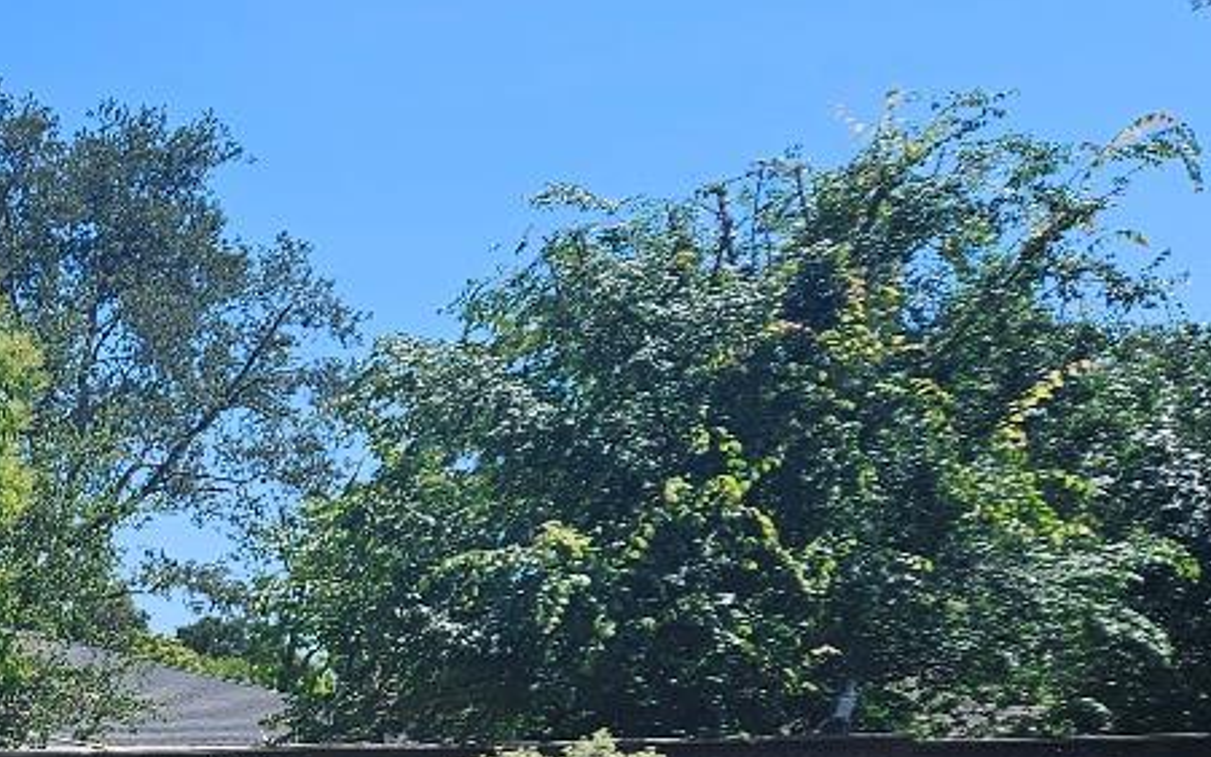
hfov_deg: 22.3
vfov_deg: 14.9
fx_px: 2674
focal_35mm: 81
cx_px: -446
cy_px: 1145
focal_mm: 5.4
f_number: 1.8
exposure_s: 1/1819
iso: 25
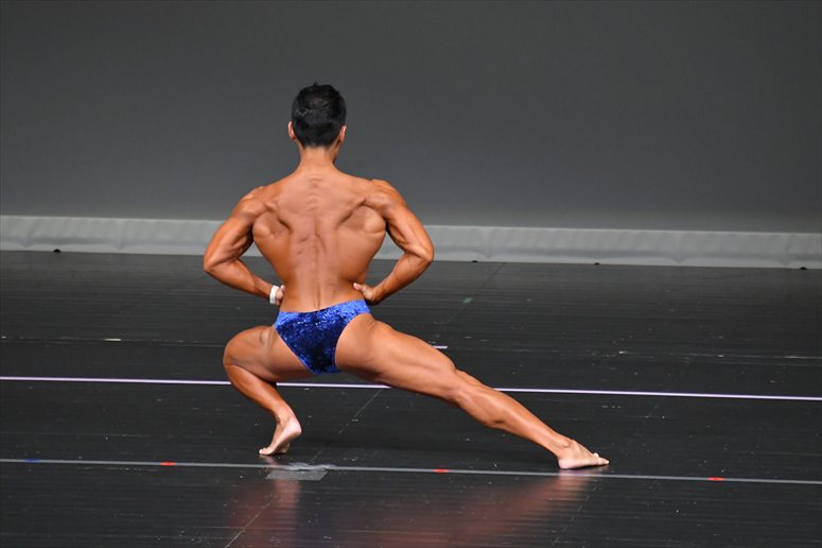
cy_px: 274
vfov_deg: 3.1
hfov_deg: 4.6
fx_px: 10270
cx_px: 411
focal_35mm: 450
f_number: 5.6
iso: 4000
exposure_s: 1/400
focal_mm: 300
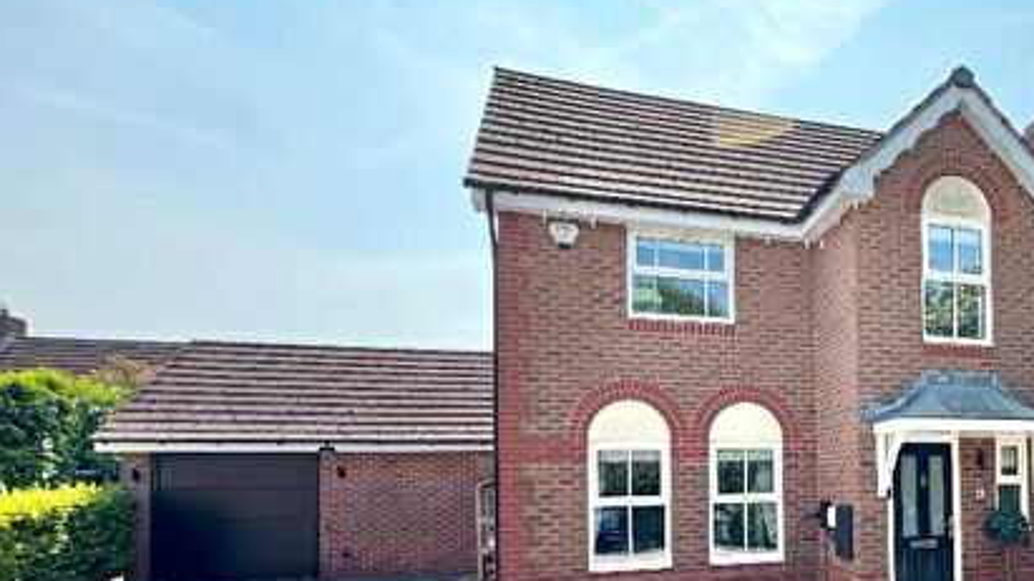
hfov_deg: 65.1
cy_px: 467
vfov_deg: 42.3
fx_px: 713
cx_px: 835
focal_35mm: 26
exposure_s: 1/657
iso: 50
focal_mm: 2.22
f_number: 2.2
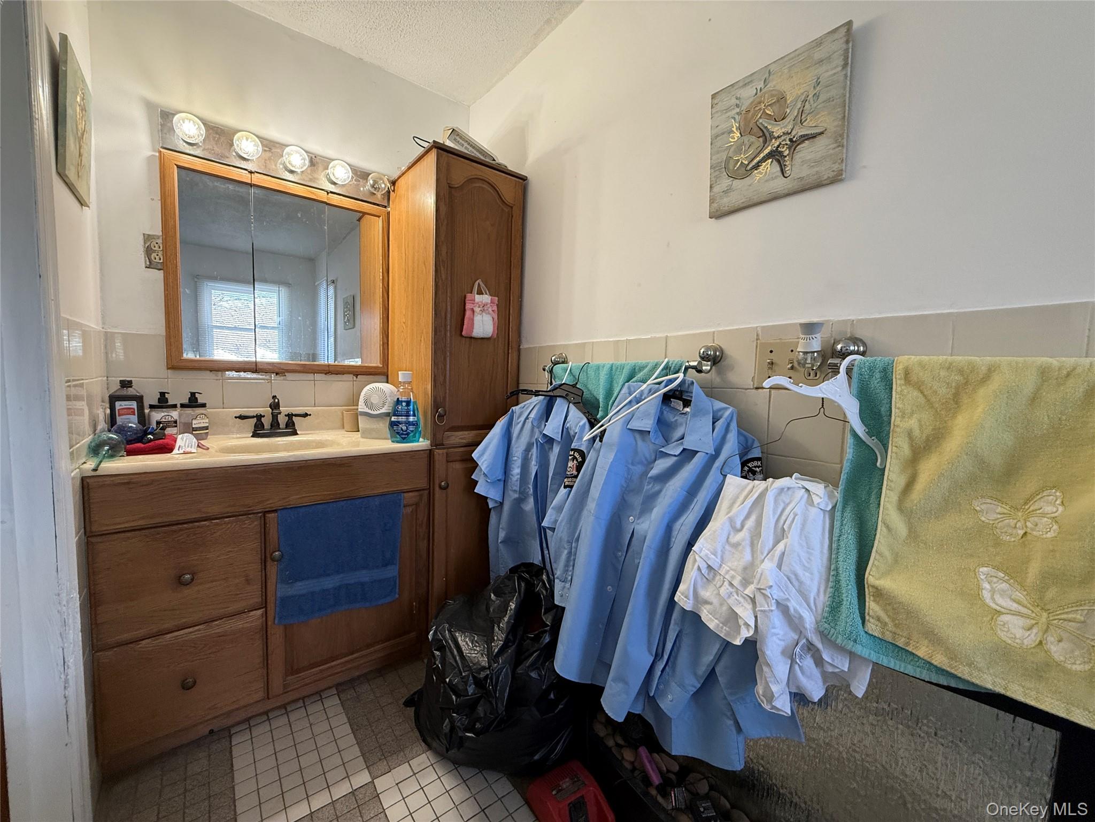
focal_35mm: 14
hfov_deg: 102.1
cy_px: 411
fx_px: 443
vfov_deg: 85.7
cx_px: 548
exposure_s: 1/120
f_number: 2.2
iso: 320
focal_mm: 2.22
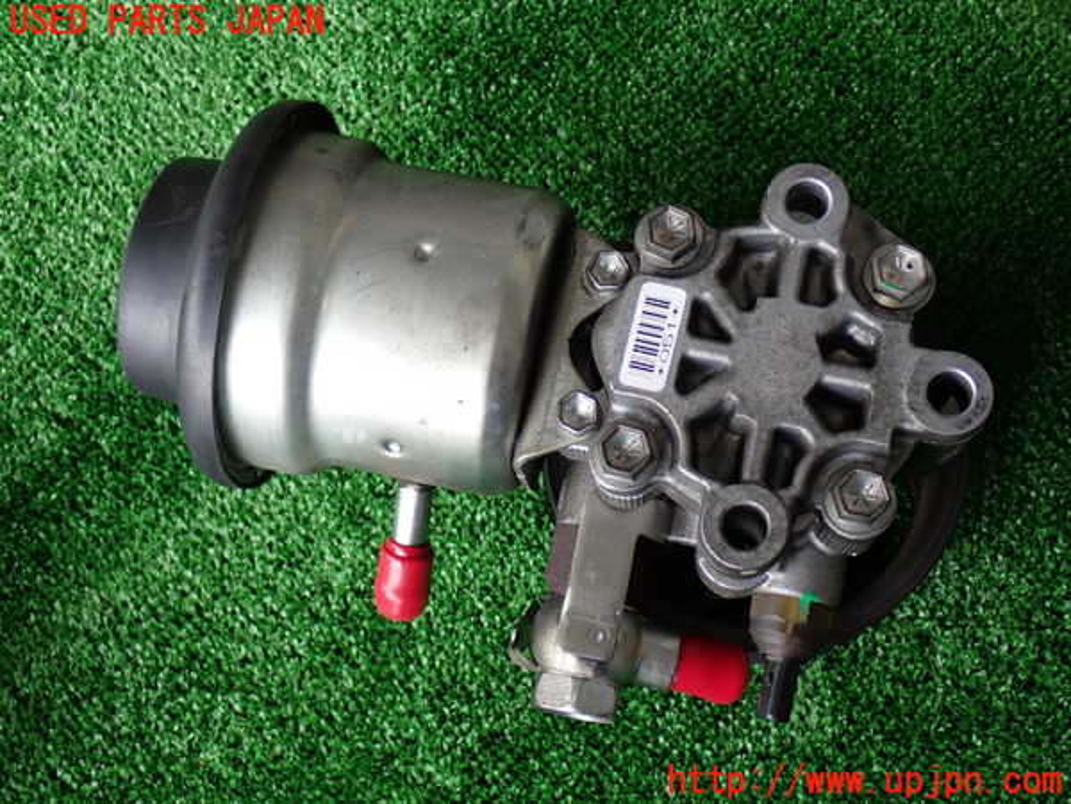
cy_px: 402
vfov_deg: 29.1
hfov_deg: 38.2
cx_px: 536
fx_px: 1547
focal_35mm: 50
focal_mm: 9.01
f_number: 3.2
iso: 200
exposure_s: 1/100
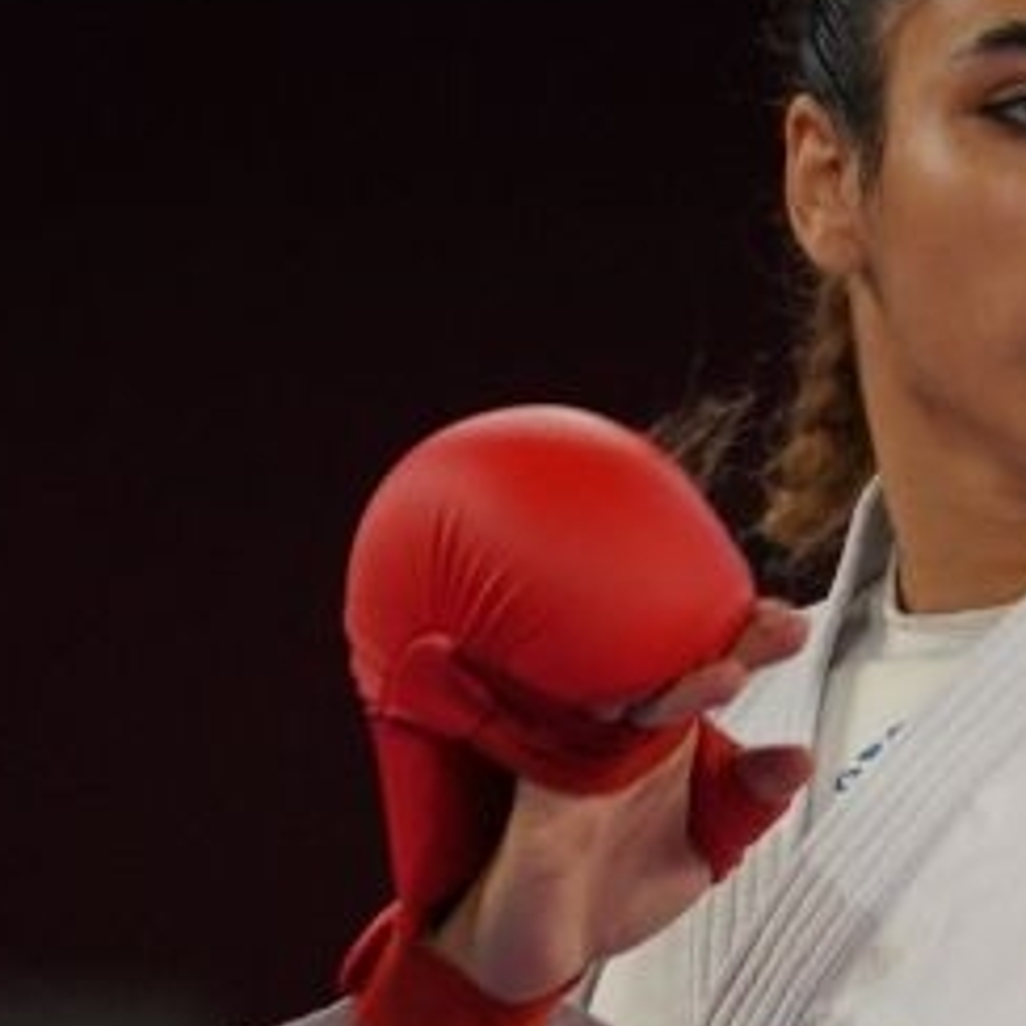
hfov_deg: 1.4
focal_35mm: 1243
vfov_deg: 1.4
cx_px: 1976
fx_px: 41682
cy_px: 1787
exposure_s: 1/1000
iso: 1000
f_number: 2.8
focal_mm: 198
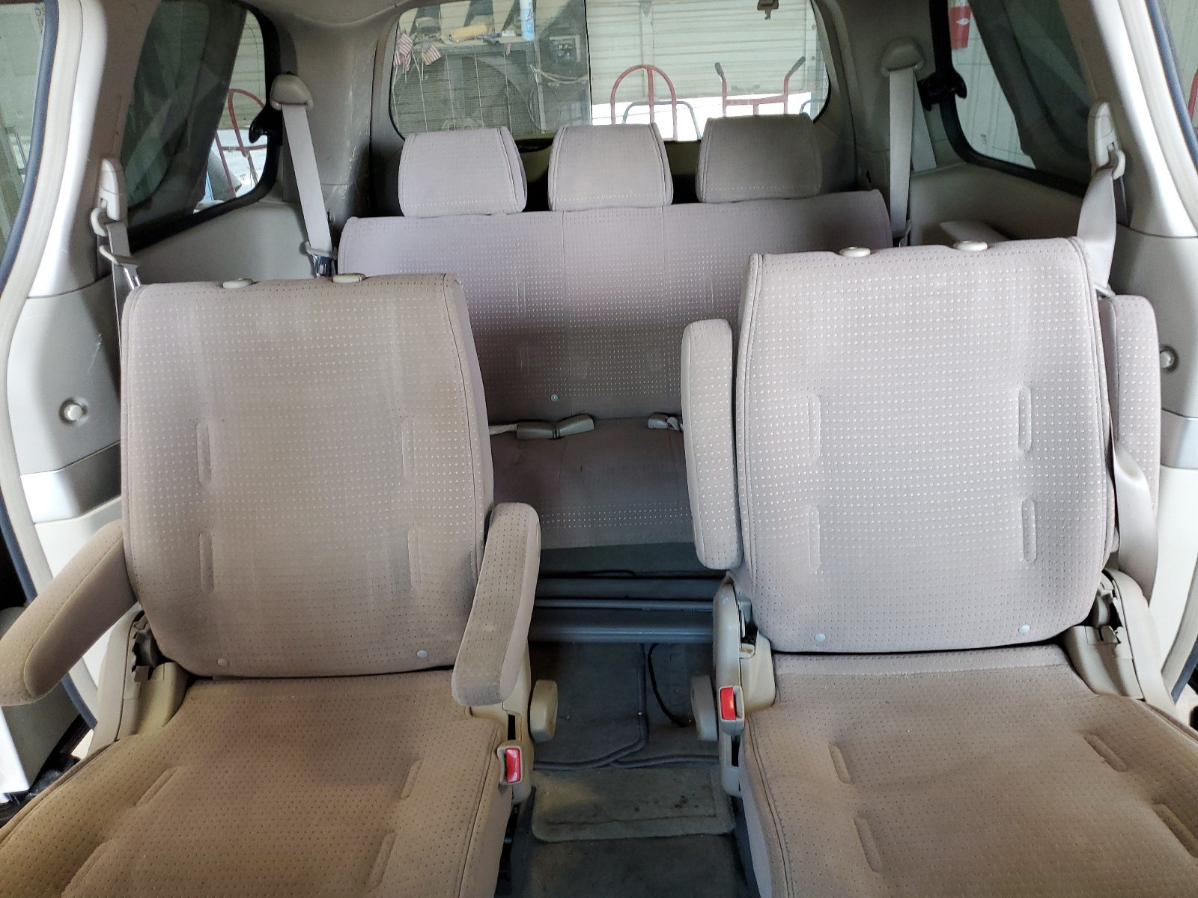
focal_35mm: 26
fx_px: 900
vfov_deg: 53.1
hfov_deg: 67.3
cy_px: 449
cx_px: 599
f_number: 1.5
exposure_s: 1/60.2
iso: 150
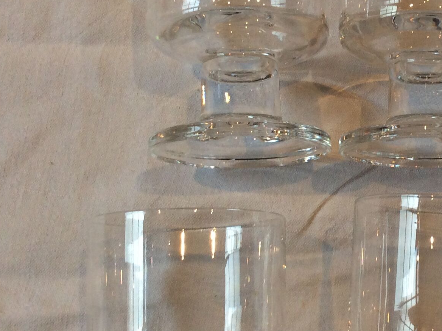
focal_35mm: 71
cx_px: 413
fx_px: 905
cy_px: 181
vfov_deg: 20.7
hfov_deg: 26.4
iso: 64
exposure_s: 1/25
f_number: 2.4
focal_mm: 3.3
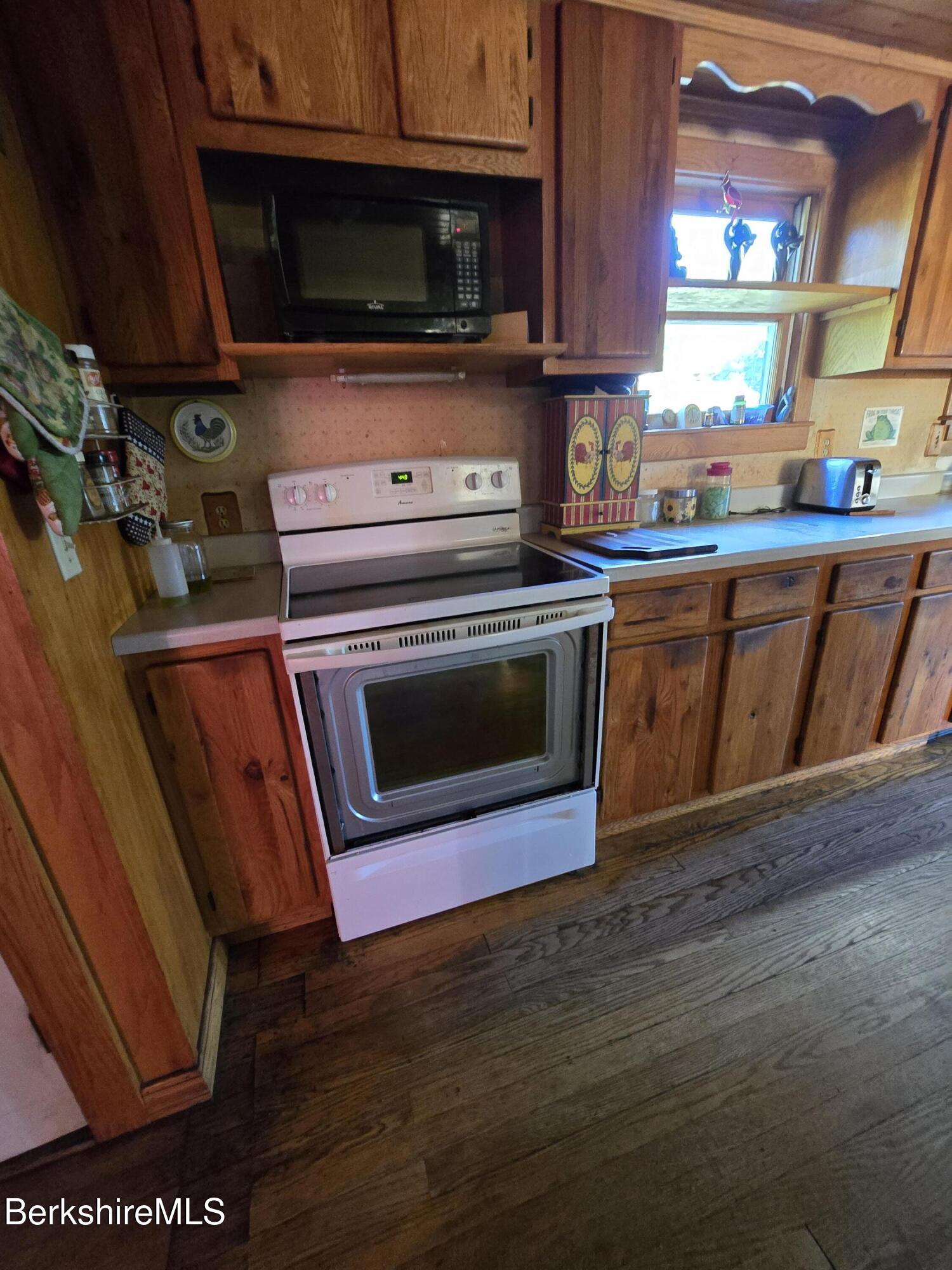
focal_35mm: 13
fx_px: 477
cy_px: 635
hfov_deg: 89.9
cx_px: 476
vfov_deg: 106.2
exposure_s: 1/40
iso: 1250
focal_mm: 2.2
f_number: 2.2
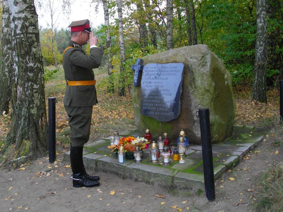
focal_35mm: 32
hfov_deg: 56.8
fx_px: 262
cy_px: 106
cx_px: 142
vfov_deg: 44.2
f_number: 2.9
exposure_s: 1/125
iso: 101
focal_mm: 5.7
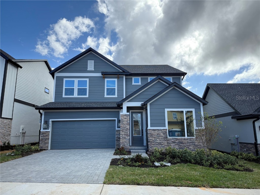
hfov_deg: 71.6
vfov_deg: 56.8
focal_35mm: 24
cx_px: 130
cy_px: 98
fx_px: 180
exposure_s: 1/1271
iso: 100
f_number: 1.78
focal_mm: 6.76
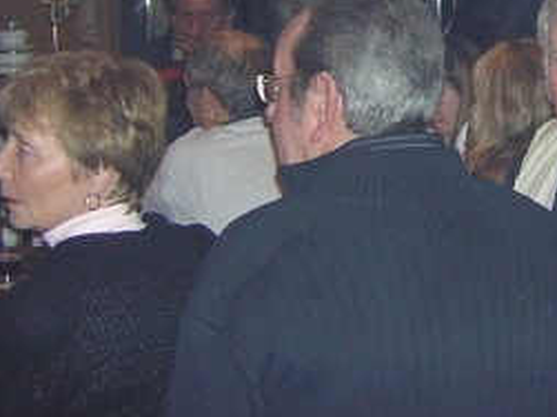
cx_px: 521
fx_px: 1383
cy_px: 89
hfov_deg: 22.1
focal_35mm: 86
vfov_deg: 17.0
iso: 88
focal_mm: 4.7
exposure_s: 1/60.1
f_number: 2.6
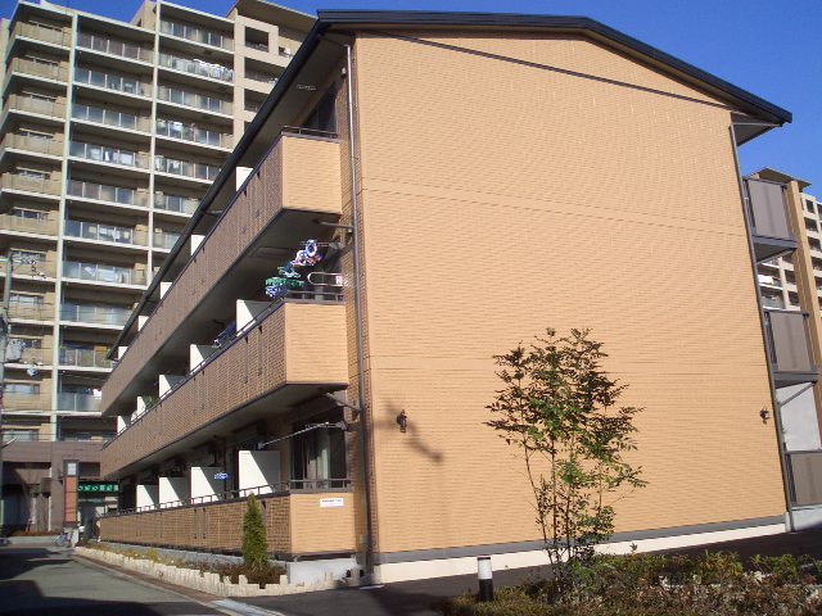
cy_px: 308
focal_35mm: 36
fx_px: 855
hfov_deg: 51.4
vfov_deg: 39.7
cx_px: 411
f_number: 4
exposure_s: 1/640
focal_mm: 4.8
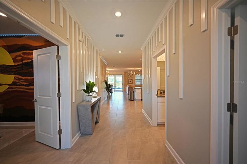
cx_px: 124
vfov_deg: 81.1
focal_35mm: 14
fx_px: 96
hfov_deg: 104.3
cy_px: 82
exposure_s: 1/250
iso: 400
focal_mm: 14
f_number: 2.8
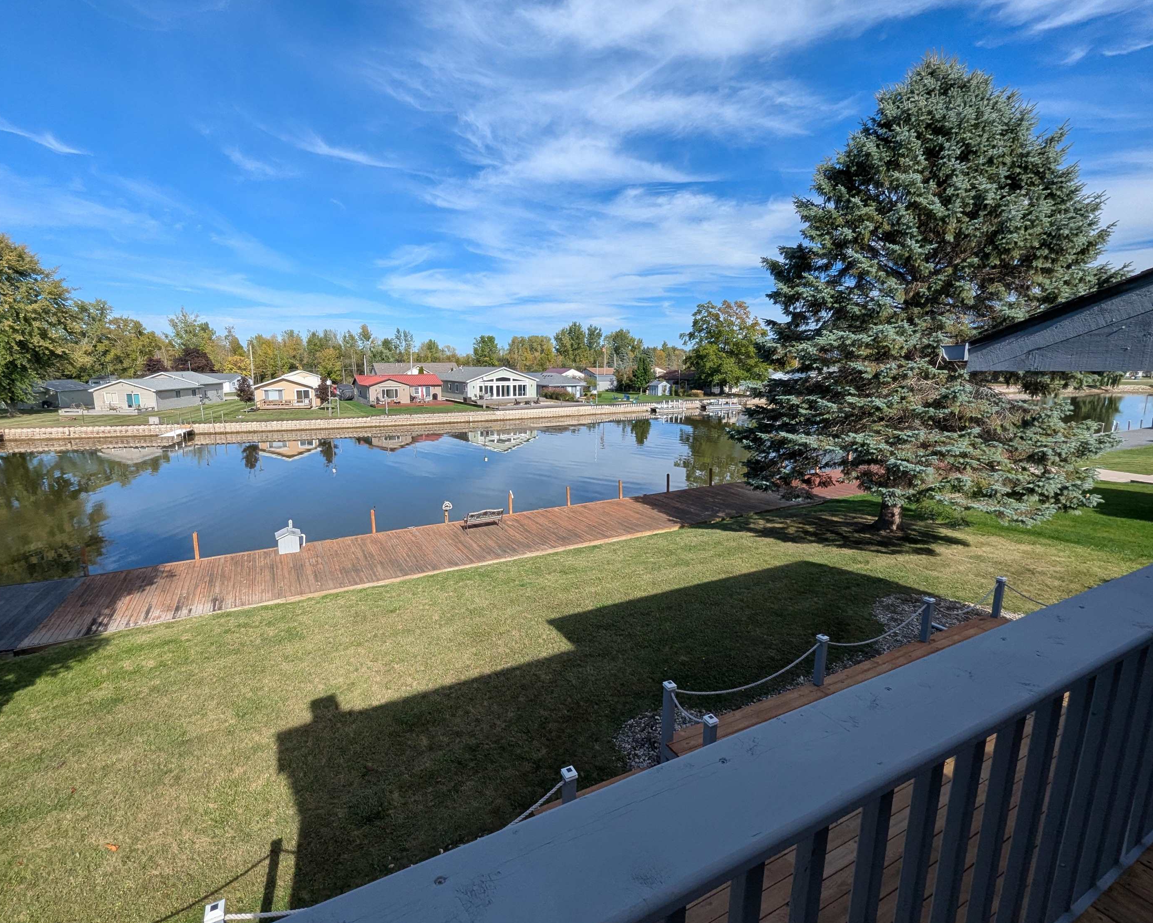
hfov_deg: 100.5
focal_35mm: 14
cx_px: 530
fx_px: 478
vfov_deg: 88.0
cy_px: 450
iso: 48
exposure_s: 1/1451
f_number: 2.2
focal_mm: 1.95
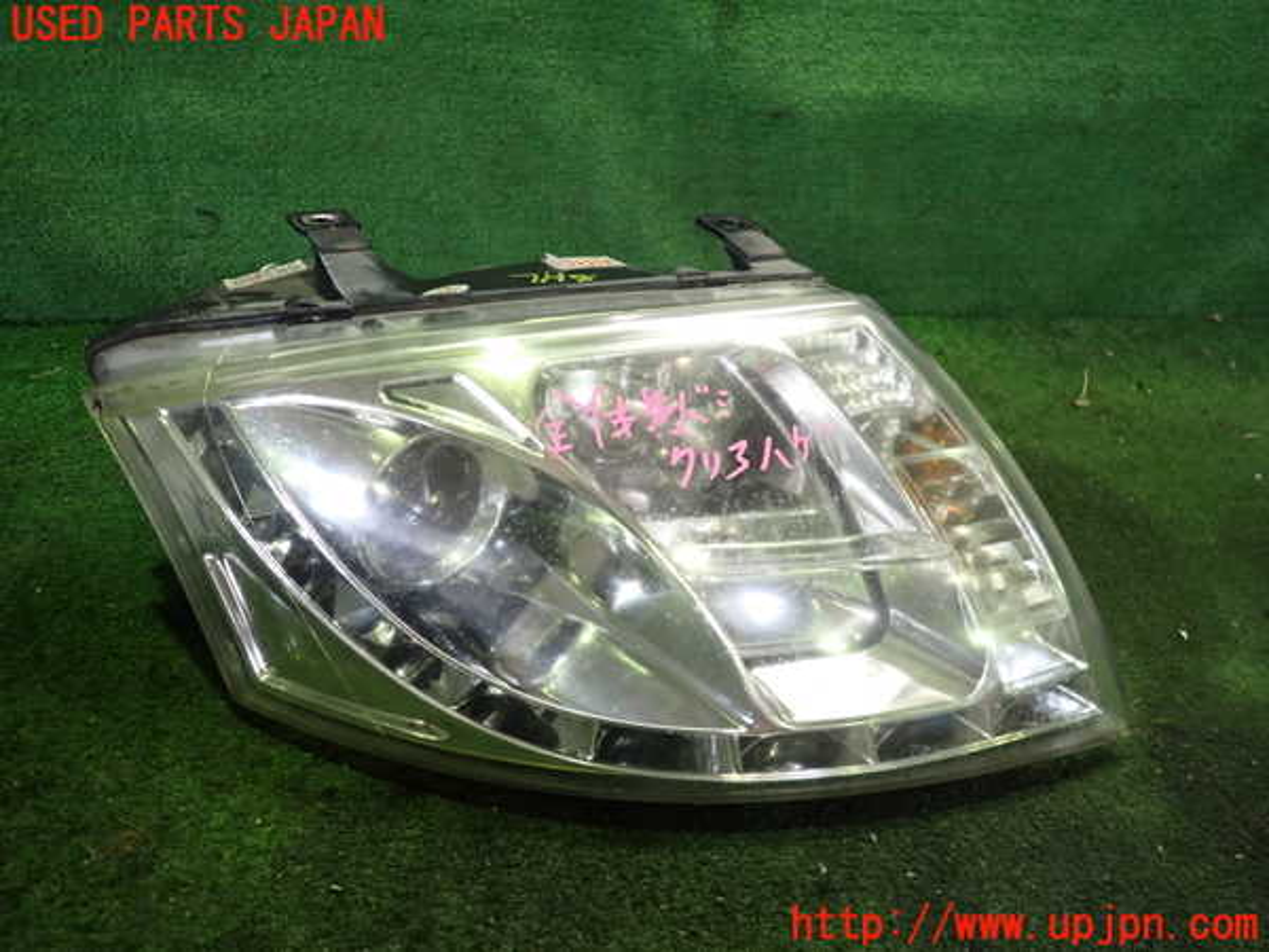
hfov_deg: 69.4
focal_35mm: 25
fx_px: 916
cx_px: 634
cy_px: 476
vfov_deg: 54.9
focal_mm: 4.5
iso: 250
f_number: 2
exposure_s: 1/30
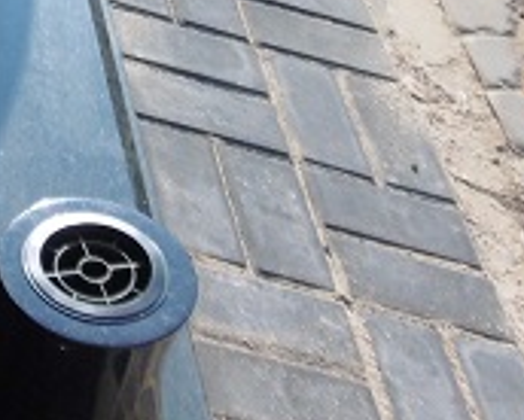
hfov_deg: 15.9
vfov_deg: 13.2
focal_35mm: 109
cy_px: -256
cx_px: -308
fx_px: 1692
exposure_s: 1/640
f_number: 3.1
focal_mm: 4.3
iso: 100
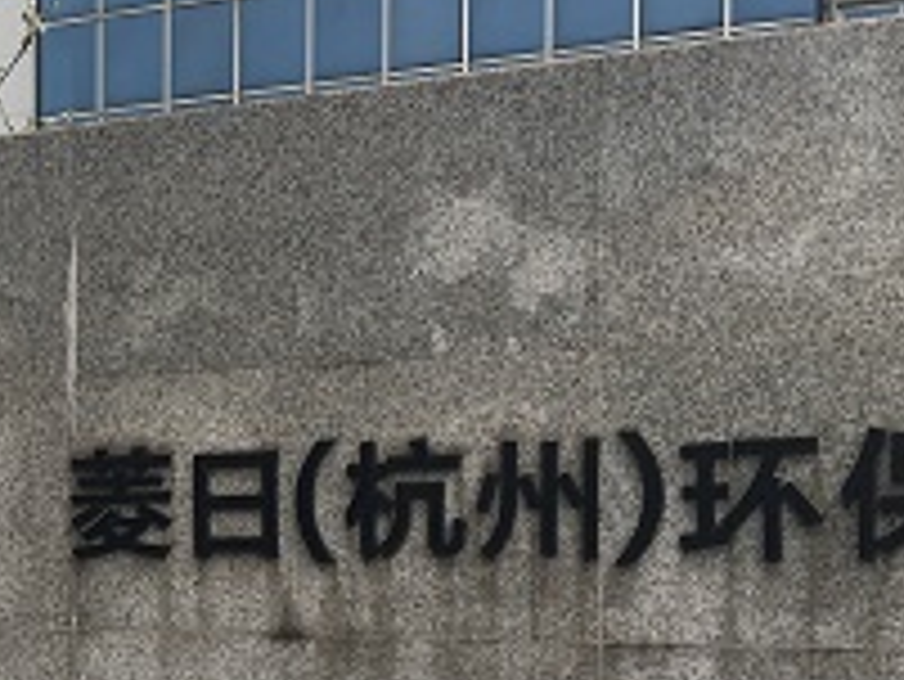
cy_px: 583
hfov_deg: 25.1
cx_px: -99
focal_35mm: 72
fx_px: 1881
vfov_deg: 20.1
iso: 25
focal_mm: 4.15
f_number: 2.2
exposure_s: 1/630
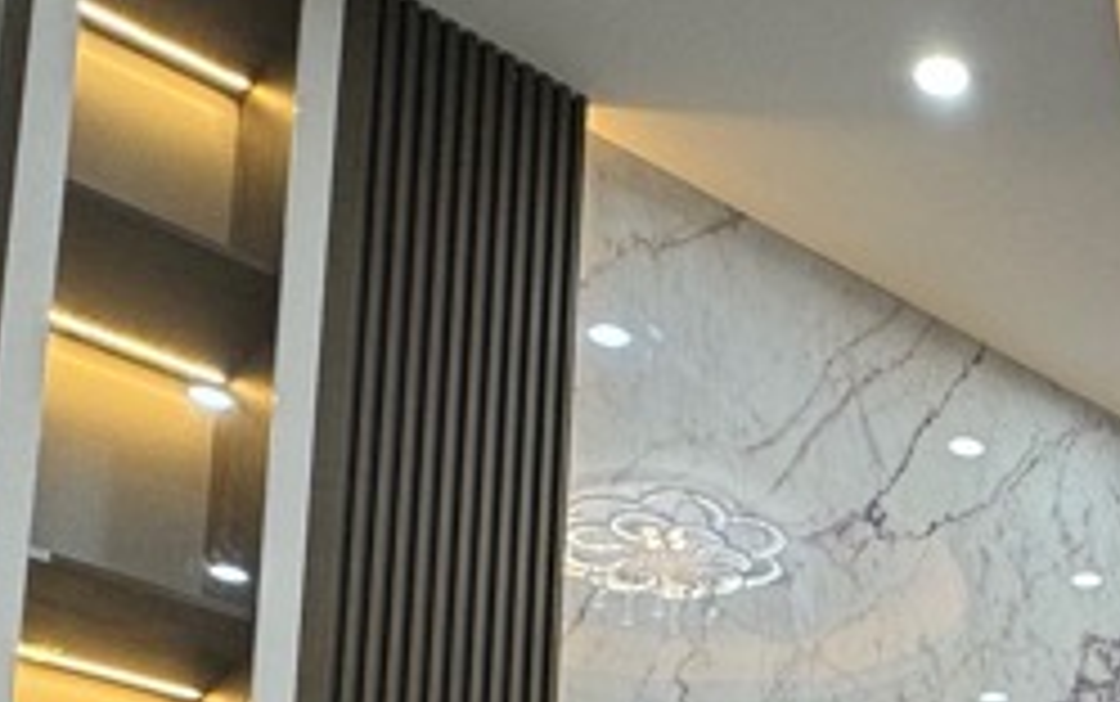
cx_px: 1228
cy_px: 1138
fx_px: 1863
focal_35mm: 61
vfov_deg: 18.2
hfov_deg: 30.1
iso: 125
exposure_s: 1/100
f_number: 2.2
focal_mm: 2.22
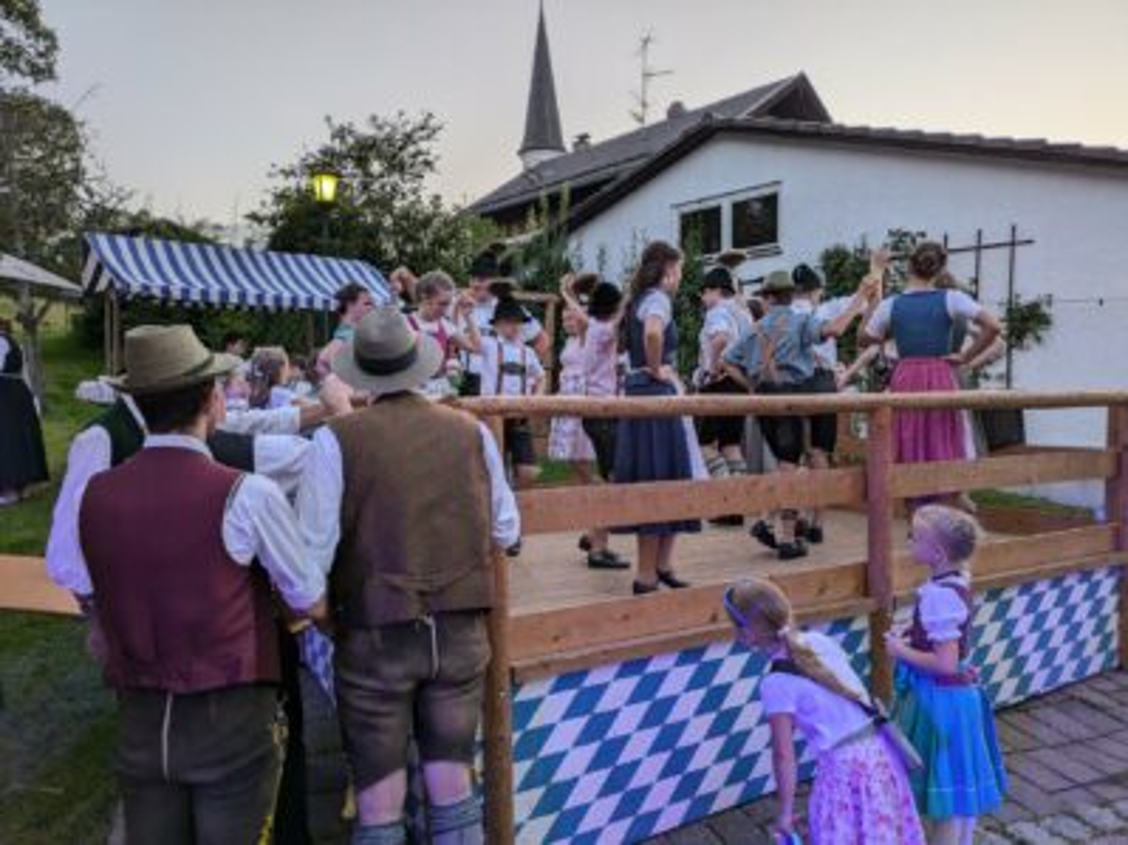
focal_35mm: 25
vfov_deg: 54.9
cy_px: 422
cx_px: 564
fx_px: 814
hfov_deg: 69.4
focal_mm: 5.43
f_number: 1.89
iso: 46
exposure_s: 1/100
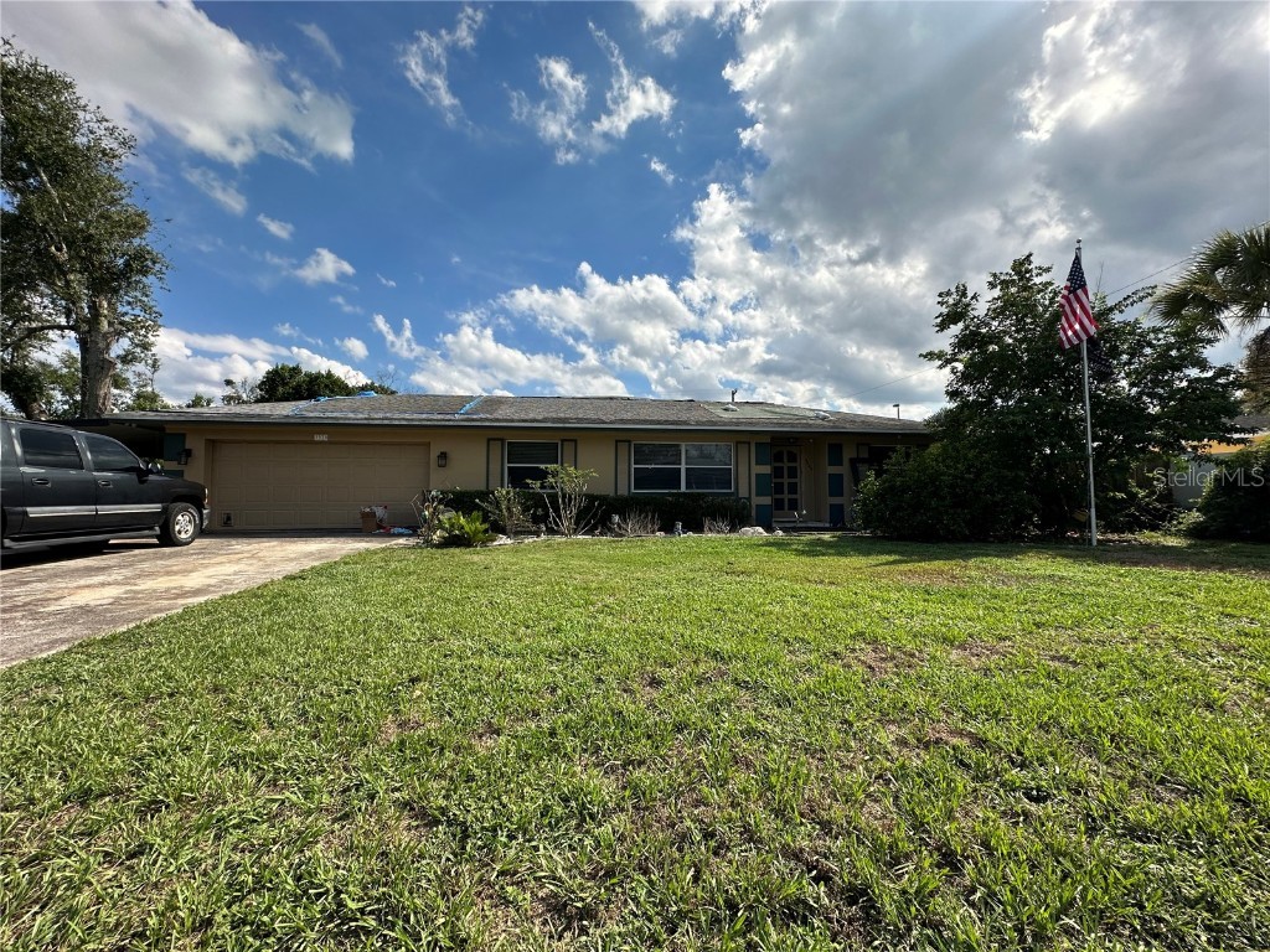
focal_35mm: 14
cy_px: 476
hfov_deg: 102.1
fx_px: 514
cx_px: 635
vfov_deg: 85.7
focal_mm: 2.22
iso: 50
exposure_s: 1/2506
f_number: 2.2
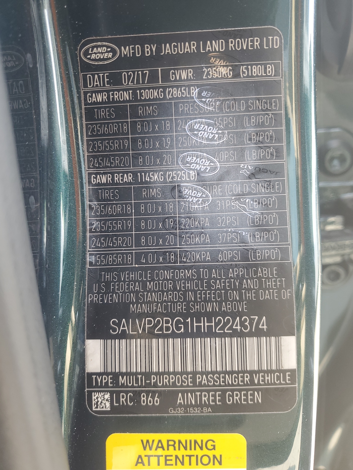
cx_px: 176
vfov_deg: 67.3
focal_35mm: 26
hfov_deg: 53.1
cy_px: 235
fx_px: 353
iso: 54
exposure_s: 1/60.2
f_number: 1.5
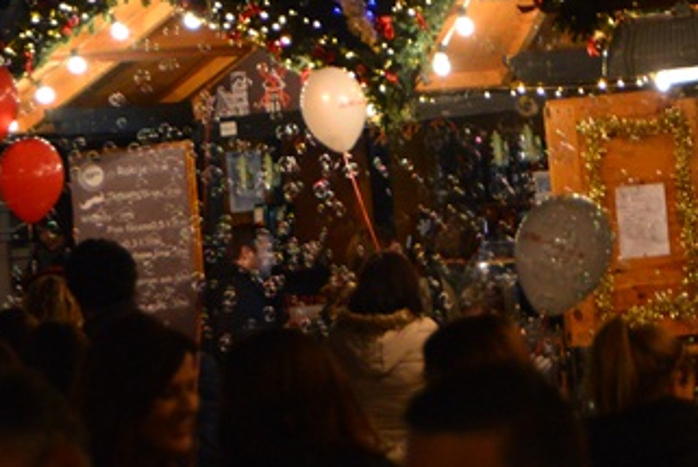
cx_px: 459
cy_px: 192
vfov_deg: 5.2
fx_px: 5164
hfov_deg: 7.7
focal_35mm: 266
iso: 2500
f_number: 5.6
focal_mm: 95
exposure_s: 1/80
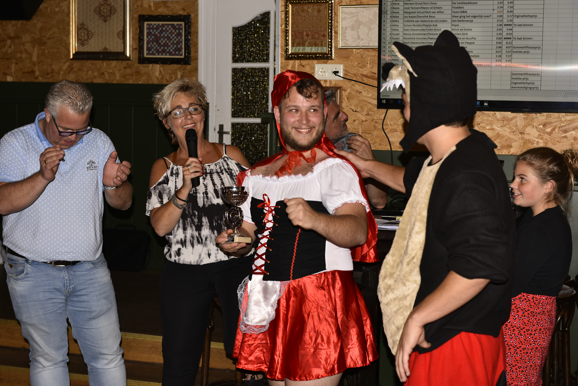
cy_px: 192
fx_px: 1012
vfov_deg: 21.6
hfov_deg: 31.9
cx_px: 293
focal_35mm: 63
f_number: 4.5
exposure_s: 1/200
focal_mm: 62
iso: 200
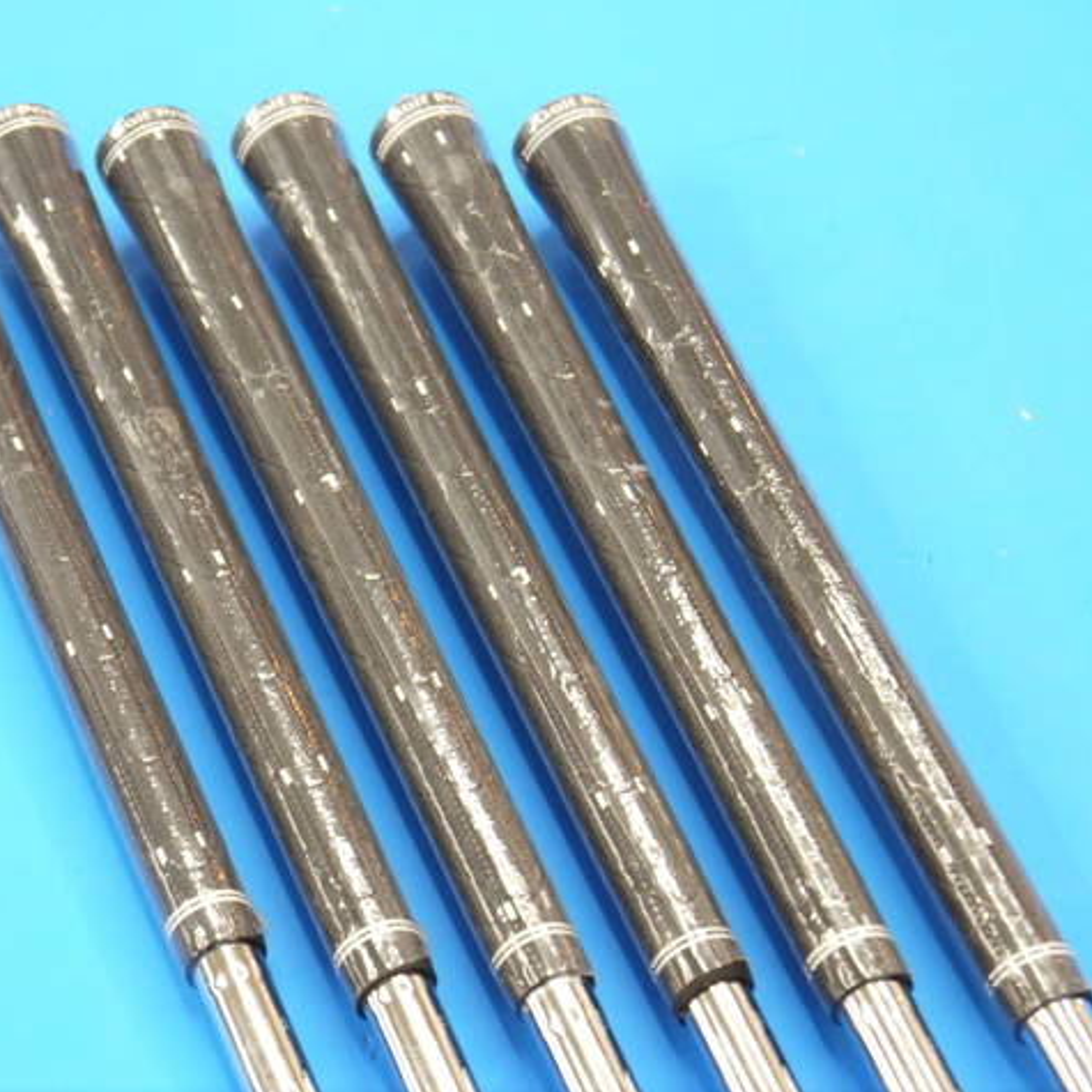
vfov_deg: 17.4
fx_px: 3569
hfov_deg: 17.4
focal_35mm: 100
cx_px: 400
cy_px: 545
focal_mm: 42
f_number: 5.6
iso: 800
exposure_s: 1/80
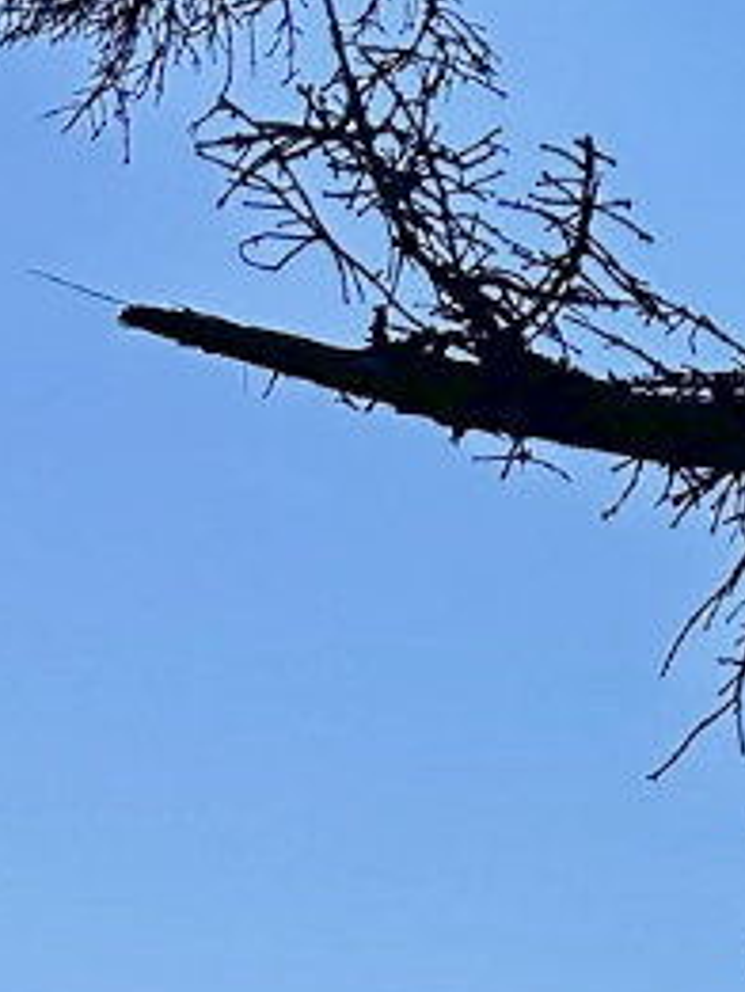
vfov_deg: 12.9
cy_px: 1798
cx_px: 1207
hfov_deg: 10.3
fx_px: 3957
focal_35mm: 138
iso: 80
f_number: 1.8
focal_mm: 6.9
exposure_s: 1/2591
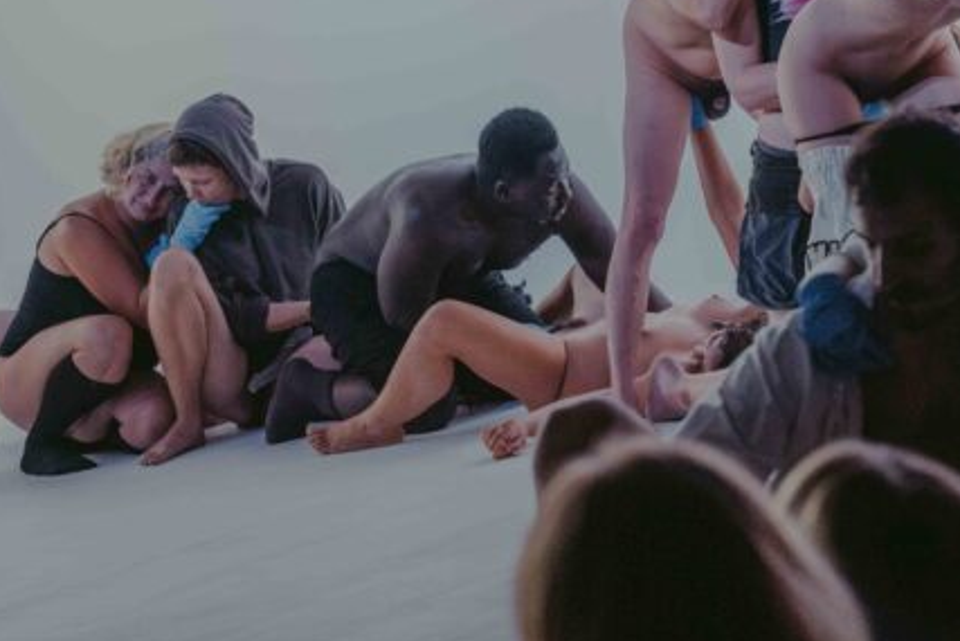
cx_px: 420
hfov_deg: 13.6
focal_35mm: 151
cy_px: 256
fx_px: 4028
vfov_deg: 9.1
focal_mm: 56
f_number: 2.8
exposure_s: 1/125
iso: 5000
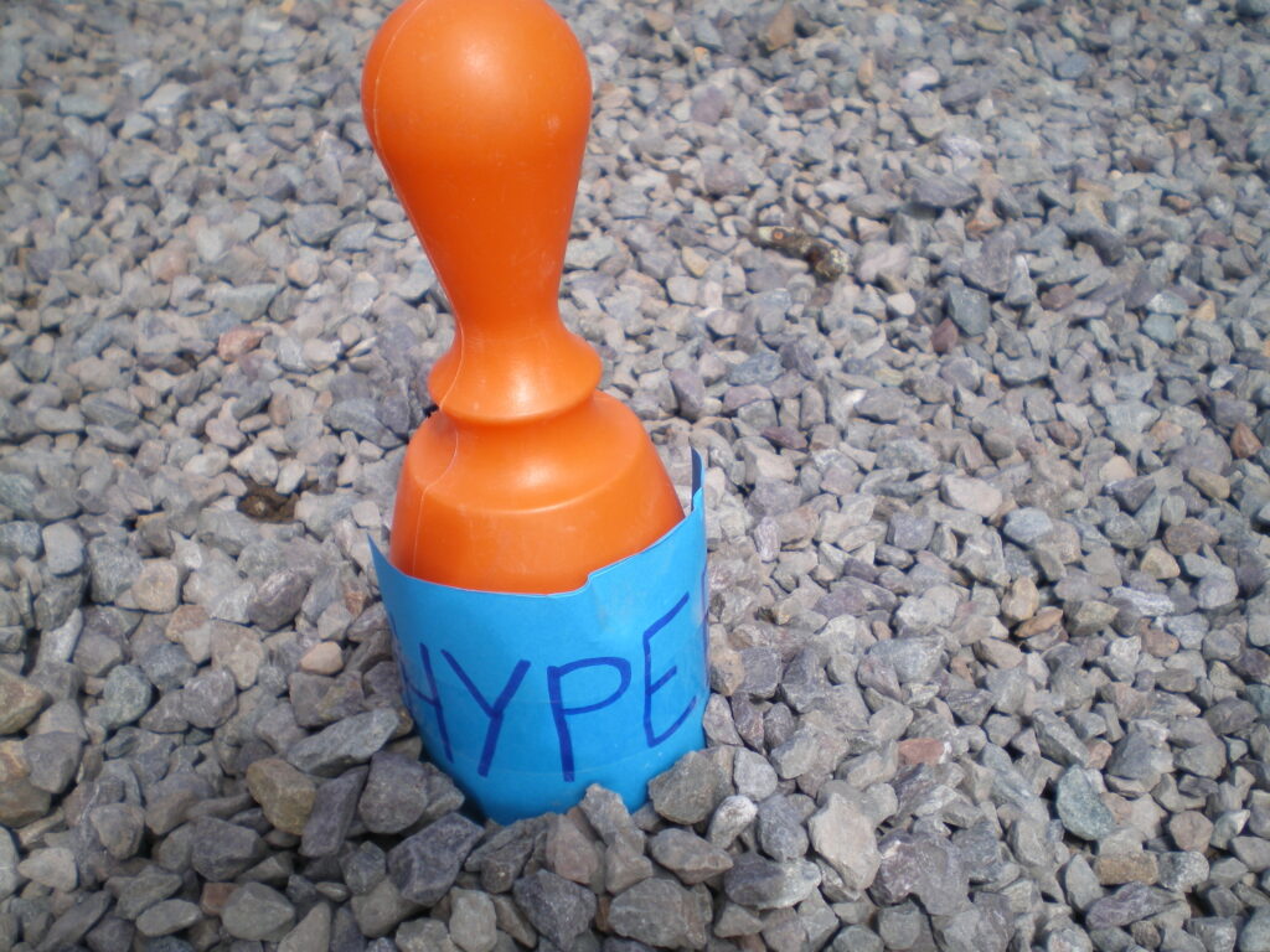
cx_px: 635
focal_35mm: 38
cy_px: 476
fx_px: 1394
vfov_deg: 37.7
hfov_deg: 49.0
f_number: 3.1
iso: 64
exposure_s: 1/500
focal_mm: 6.3
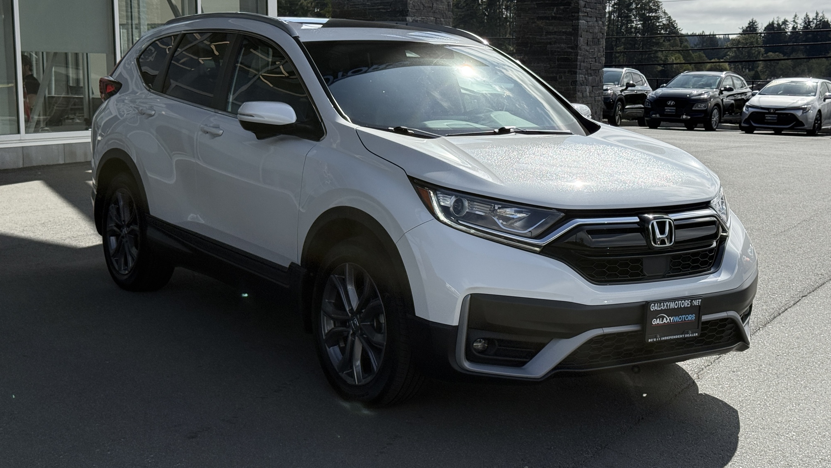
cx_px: 417
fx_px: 1168
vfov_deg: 22.6
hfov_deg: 39.2
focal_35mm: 53
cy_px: 233
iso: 100
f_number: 1.78
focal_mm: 6.76
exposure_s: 1/6536
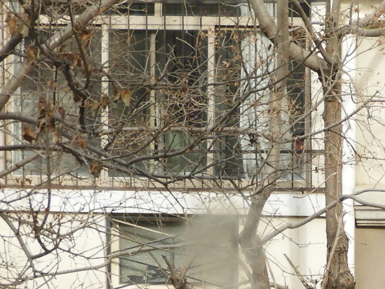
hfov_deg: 8.0
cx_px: 563
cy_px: 342
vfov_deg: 6.1
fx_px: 2692
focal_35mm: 242
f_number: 4.2
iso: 100
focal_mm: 11.6
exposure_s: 1/200
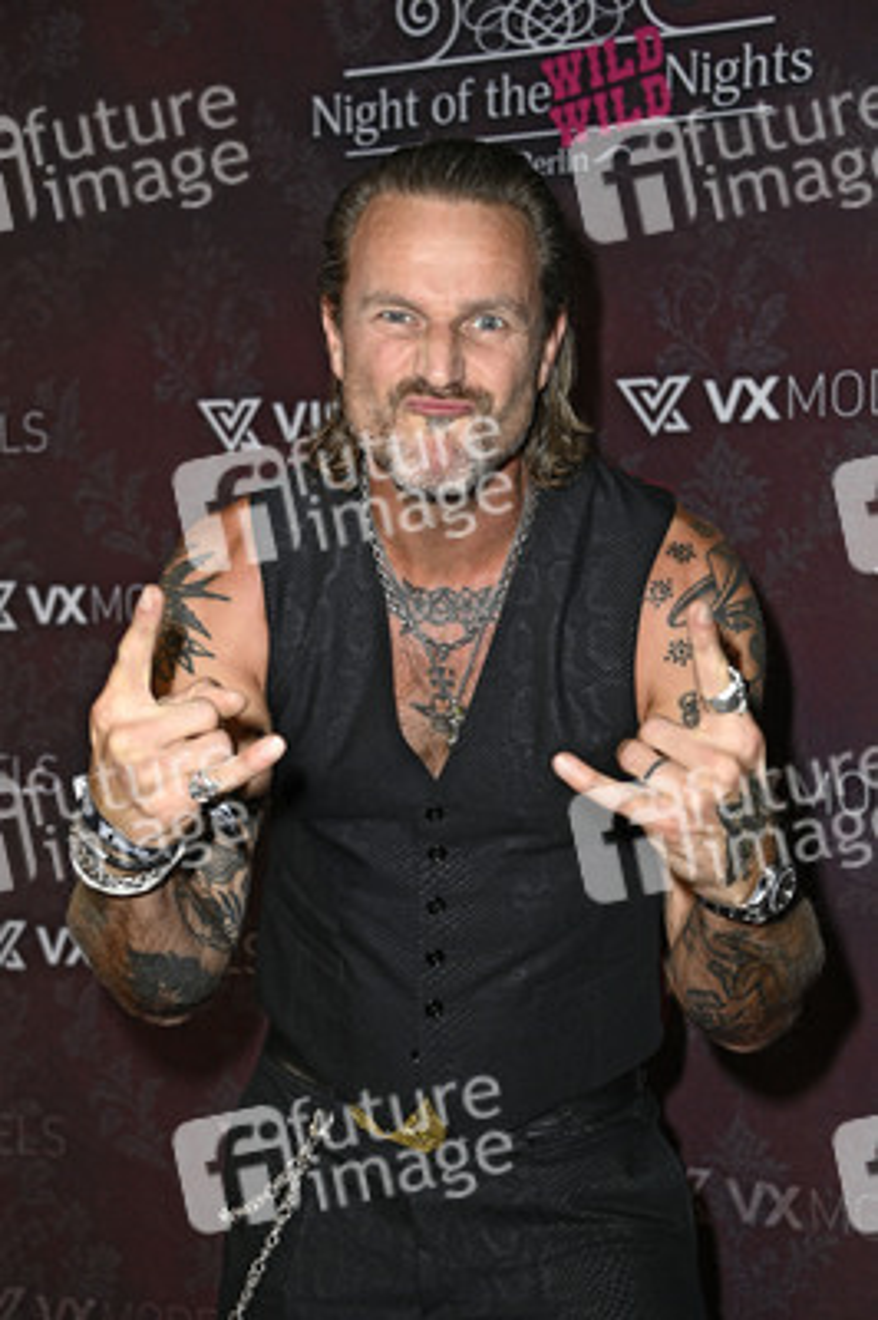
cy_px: 660
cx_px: 439
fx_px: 2382
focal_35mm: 65
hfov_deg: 20.9
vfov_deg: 31.0
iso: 800
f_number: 5.6
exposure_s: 1/200
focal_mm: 65
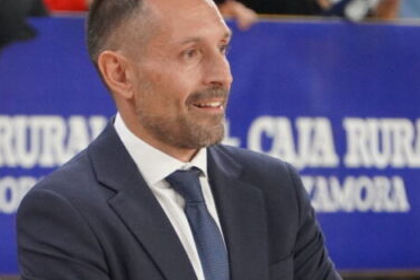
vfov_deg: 1.7
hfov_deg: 2.6
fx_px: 9302
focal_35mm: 798
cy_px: 240
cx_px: 125
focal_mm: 194
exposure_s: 1/320
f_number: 6.3
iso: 4000
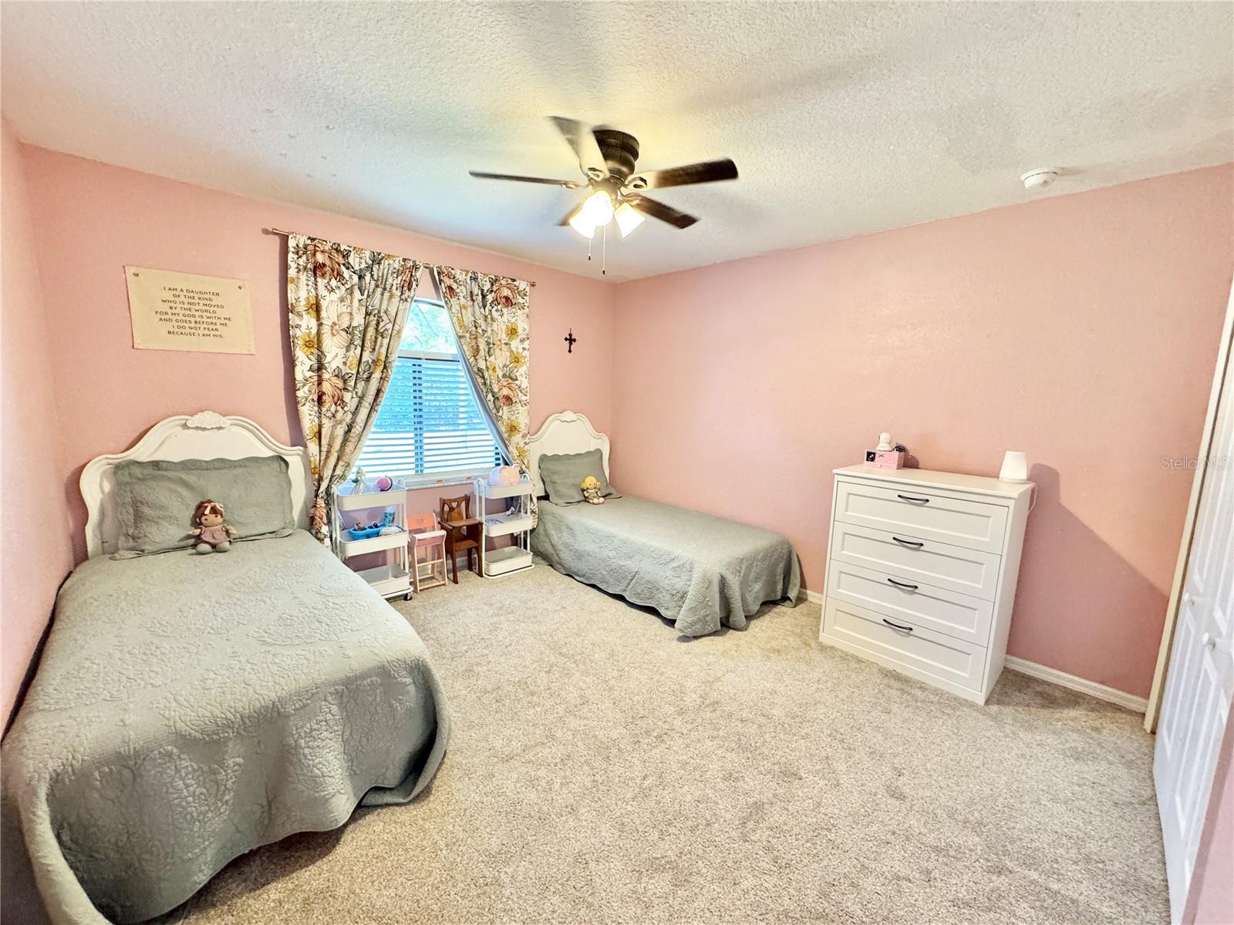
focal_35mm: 14
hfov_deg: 102.1
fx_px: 499
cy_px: 462
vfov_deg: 85.7
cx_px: 617
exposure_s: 1/60
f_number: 2.2
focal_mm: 2.22
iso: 320
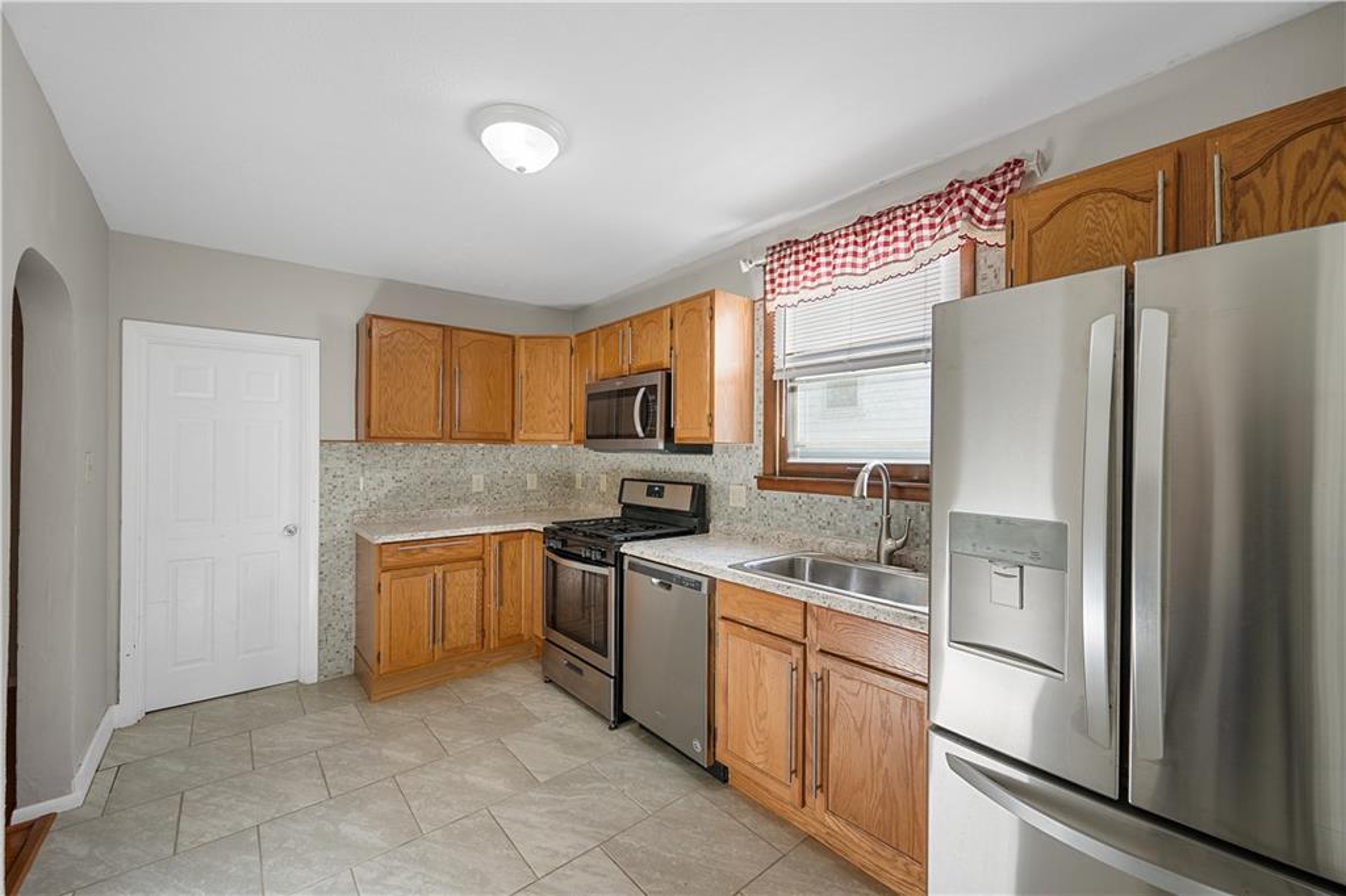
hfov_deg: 104.3
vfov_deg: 81.2
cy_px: 448
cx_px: 673
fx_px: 523
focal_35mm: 14
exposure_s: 1/6
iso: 400
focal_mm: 14
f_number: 8
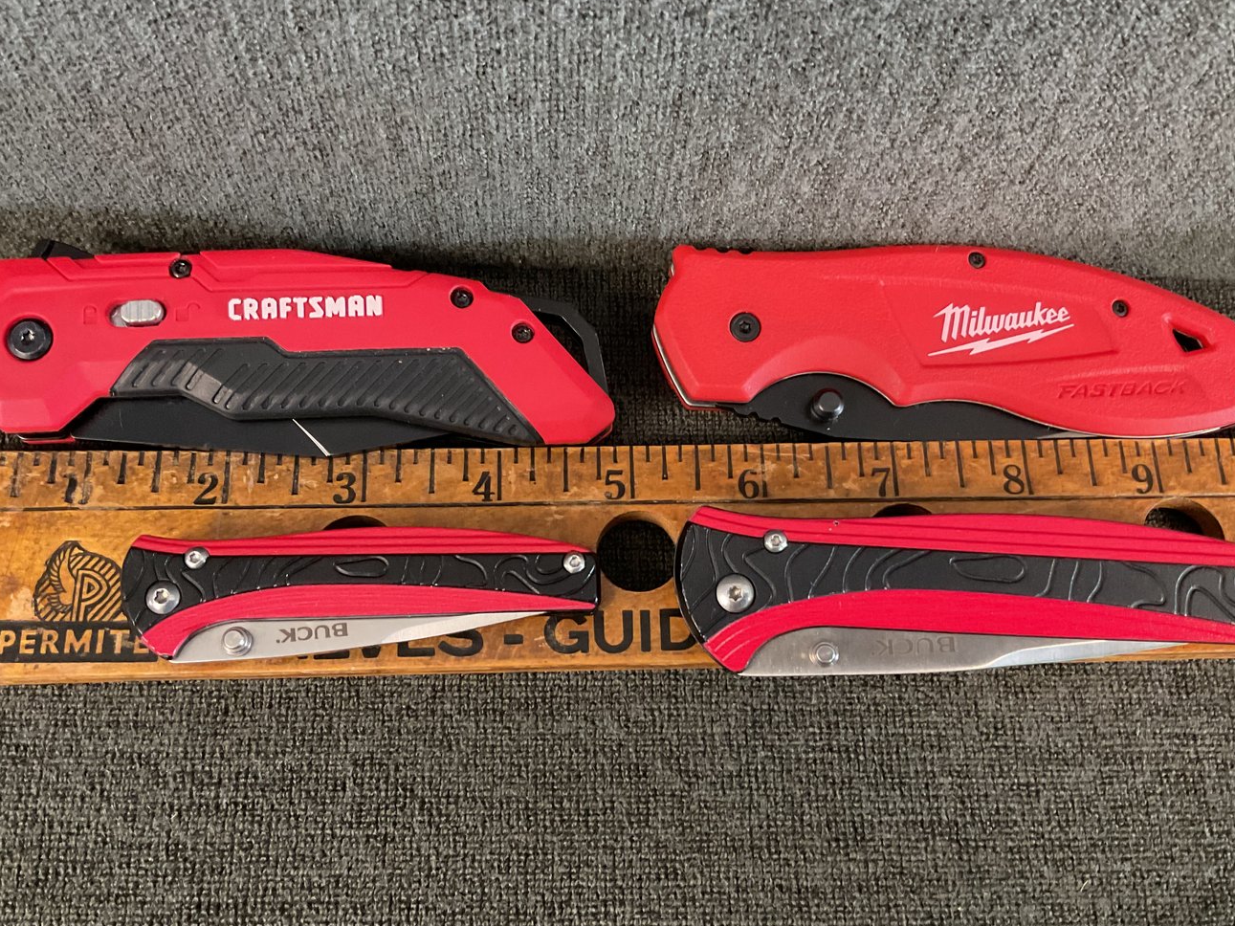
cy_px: 534
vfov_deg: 41.7
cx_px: 615
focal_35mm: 34
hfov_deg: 54.0
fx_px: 1213
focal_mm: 3
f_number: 1.8
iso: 400
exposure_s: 1/30
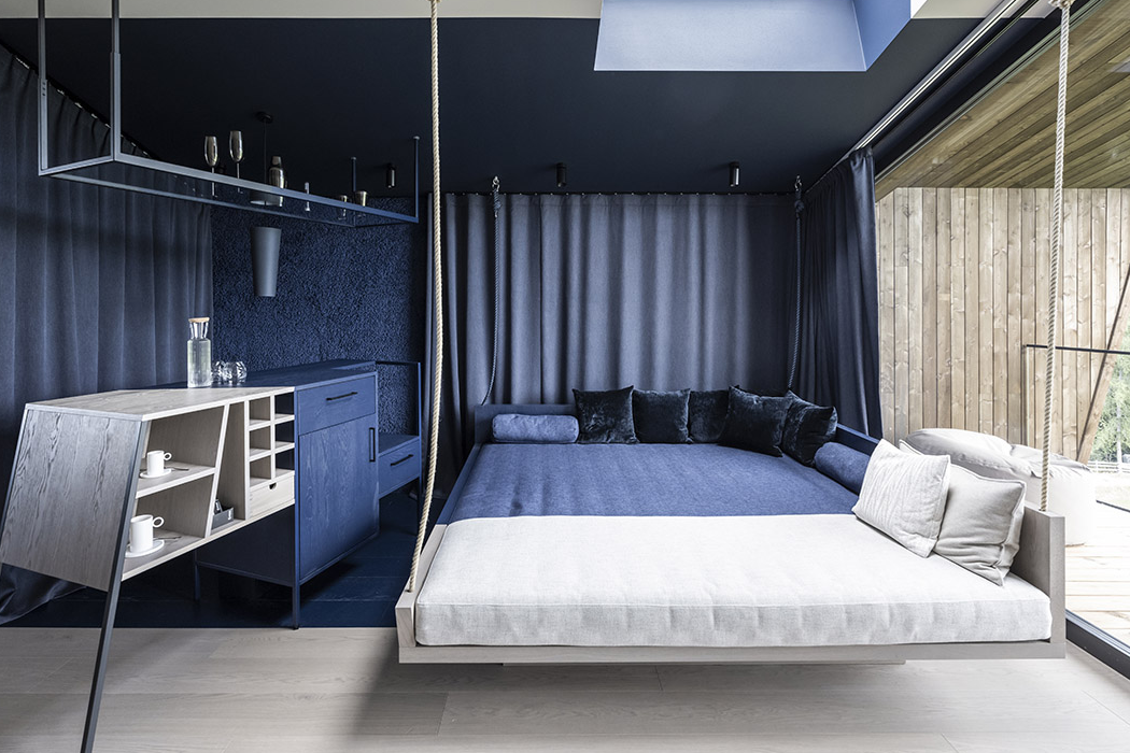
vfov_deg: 73.4
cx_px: 537
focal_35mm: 16
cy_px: 328
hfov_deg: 96.7
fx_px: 502
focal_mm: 14
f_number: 6.3
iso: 1000
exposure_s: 1/50
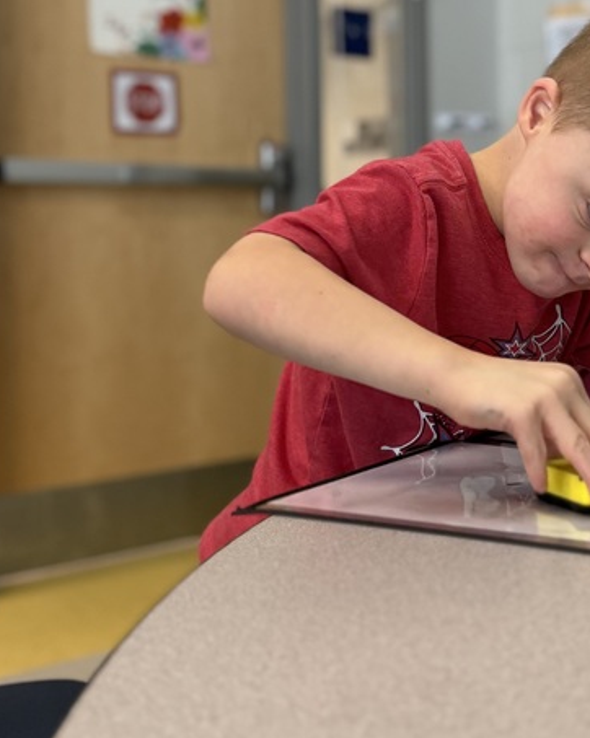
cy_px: 231
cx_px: 409
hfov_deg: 28.3
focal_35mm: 53
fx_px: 1158
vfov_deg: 35.0
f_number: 1.78
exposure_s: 1/60
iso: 200
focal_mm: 6.76
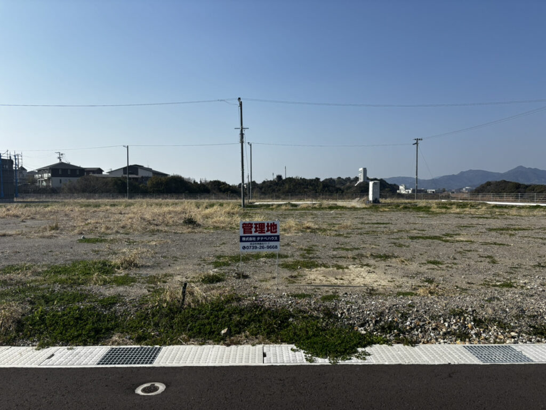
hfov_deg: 67.3
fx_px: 410
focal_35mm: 26
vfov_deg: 53.1
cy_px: 205
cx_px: 273
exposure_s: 1/4854
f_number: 1.6
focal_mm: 5.96
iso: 50
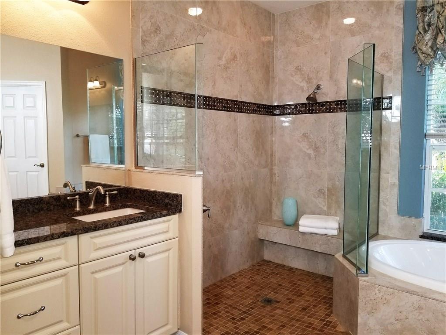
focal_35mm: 26
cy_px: 168
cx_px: 223
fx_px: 335
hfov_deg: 67.3
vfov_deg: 53.1
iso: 100
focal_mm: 4.25
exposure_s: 1/40
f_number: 1.7
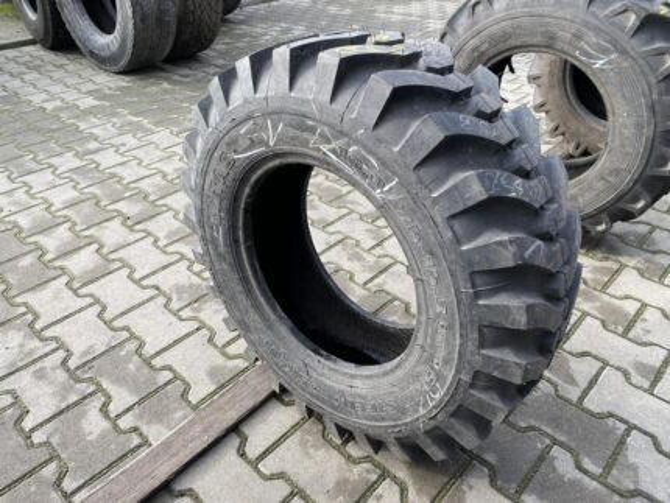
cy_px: 252
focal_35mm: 26
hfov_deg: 67.3
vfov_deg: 53.1
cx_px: 335
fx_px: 504
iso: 32
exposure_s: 1/333
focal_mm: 4.25
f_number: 1.8
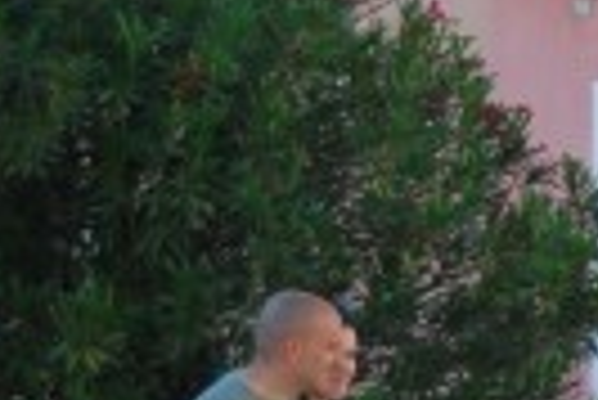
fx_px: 10377
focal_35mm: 624
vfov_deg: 2.2
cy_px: 324
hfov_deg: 3.3
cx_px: 1104
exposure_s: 1/500
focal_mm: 62
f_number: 5.6
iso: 400
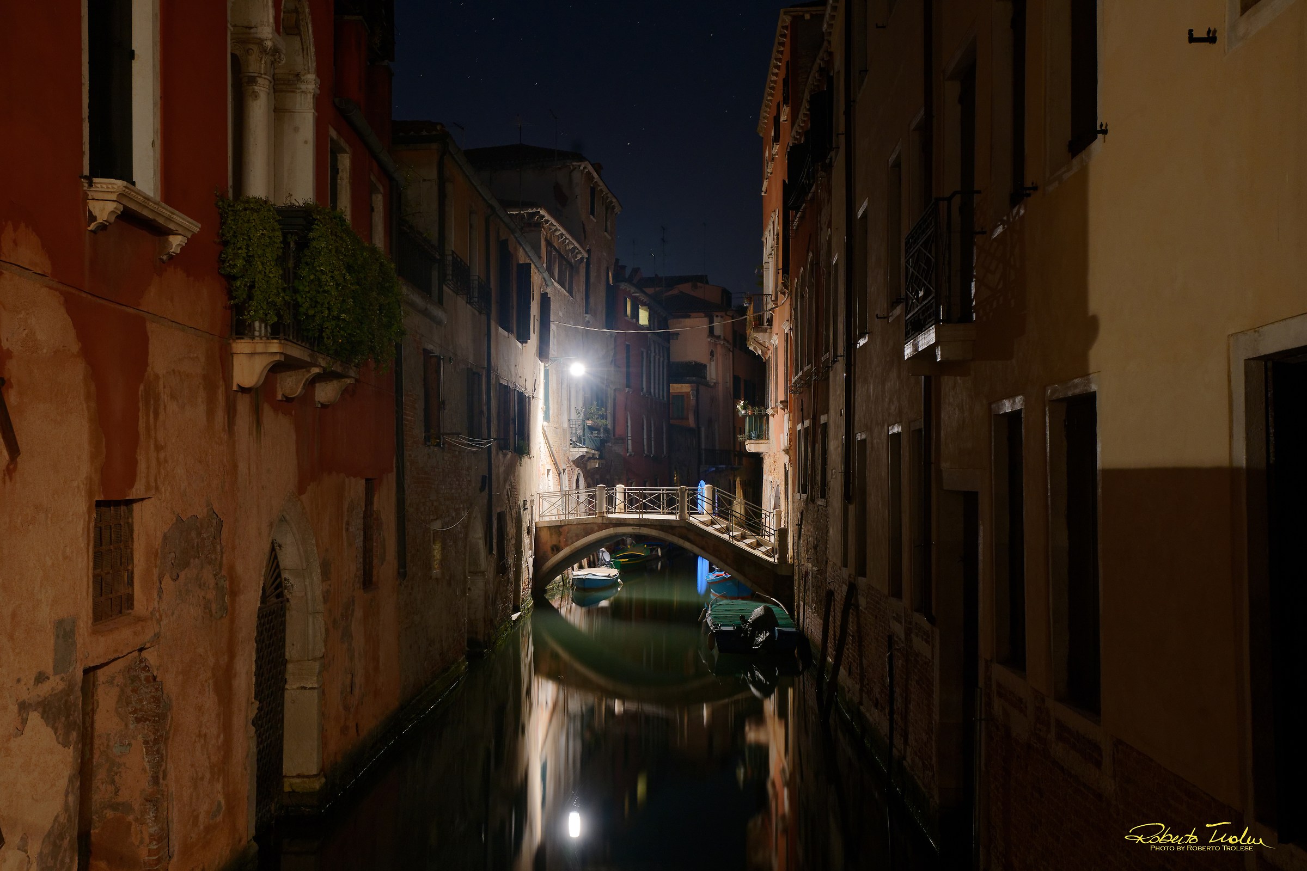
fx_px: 1271
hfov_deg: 54.4
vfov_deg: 37.9
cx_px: 654
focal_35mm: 35
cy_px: 436
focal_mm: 35
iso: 400
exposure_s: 20
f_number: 8
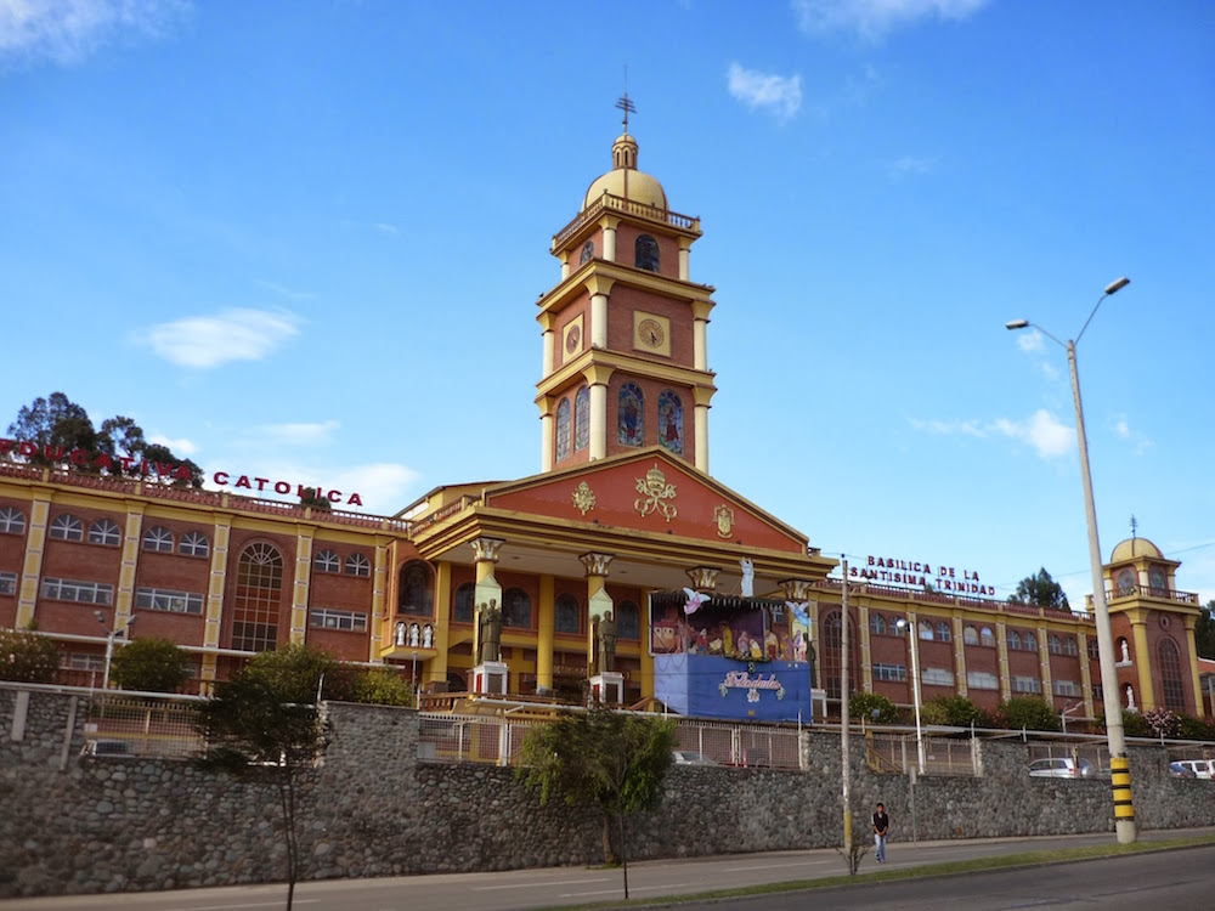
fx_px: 1158
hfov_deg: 55.4
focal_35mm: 33
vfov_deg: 42.9
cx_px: 608
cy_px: 456
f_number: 2.8
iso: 100
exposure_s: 1/640
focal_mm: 5.5
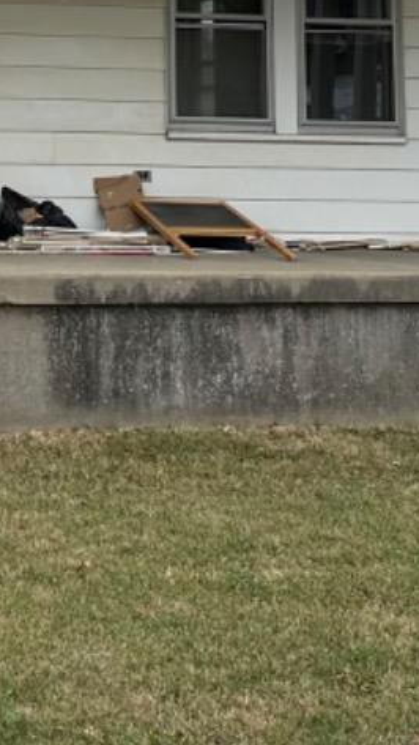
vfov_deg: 24.1
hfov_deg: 14.1
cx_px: -80
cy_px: -54
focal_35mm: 83
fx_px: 1640
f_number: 1.78
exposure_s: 1/1029
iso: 80
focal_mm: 6.86
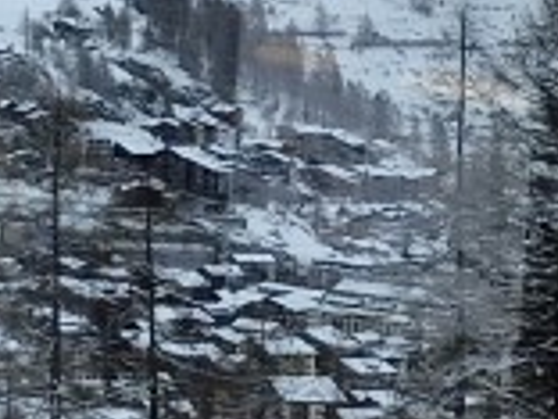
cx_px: -1034
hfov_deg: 10.2
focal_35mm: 151
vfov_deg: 9.8
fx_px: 2434
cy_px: -4
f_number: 1.8
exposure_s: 1/1060
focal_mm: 5.4
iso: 50
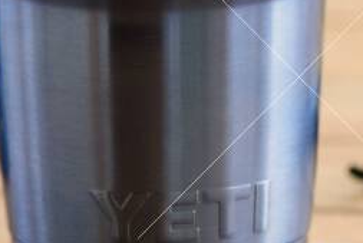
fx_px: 5438
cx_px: 297
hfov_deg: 3.8
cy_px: -234
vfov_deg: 2.5
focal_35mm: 539
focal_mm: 105
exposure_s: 1/200
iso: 560
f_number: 4
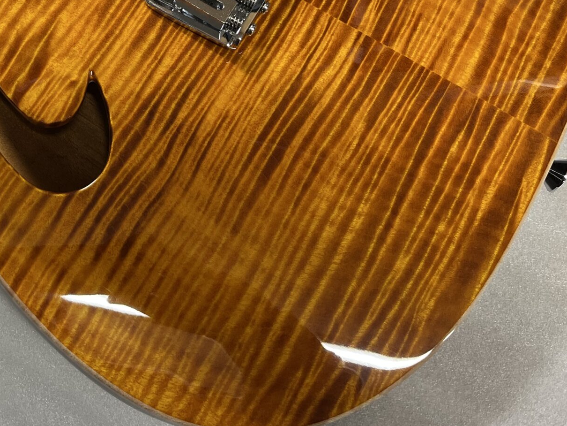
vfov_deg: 25.2
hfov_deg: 32.6
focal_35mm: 55
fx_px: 901
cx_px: 21
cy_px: -4
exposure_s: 1/60
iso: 64
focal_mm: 5.1
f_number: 1.6
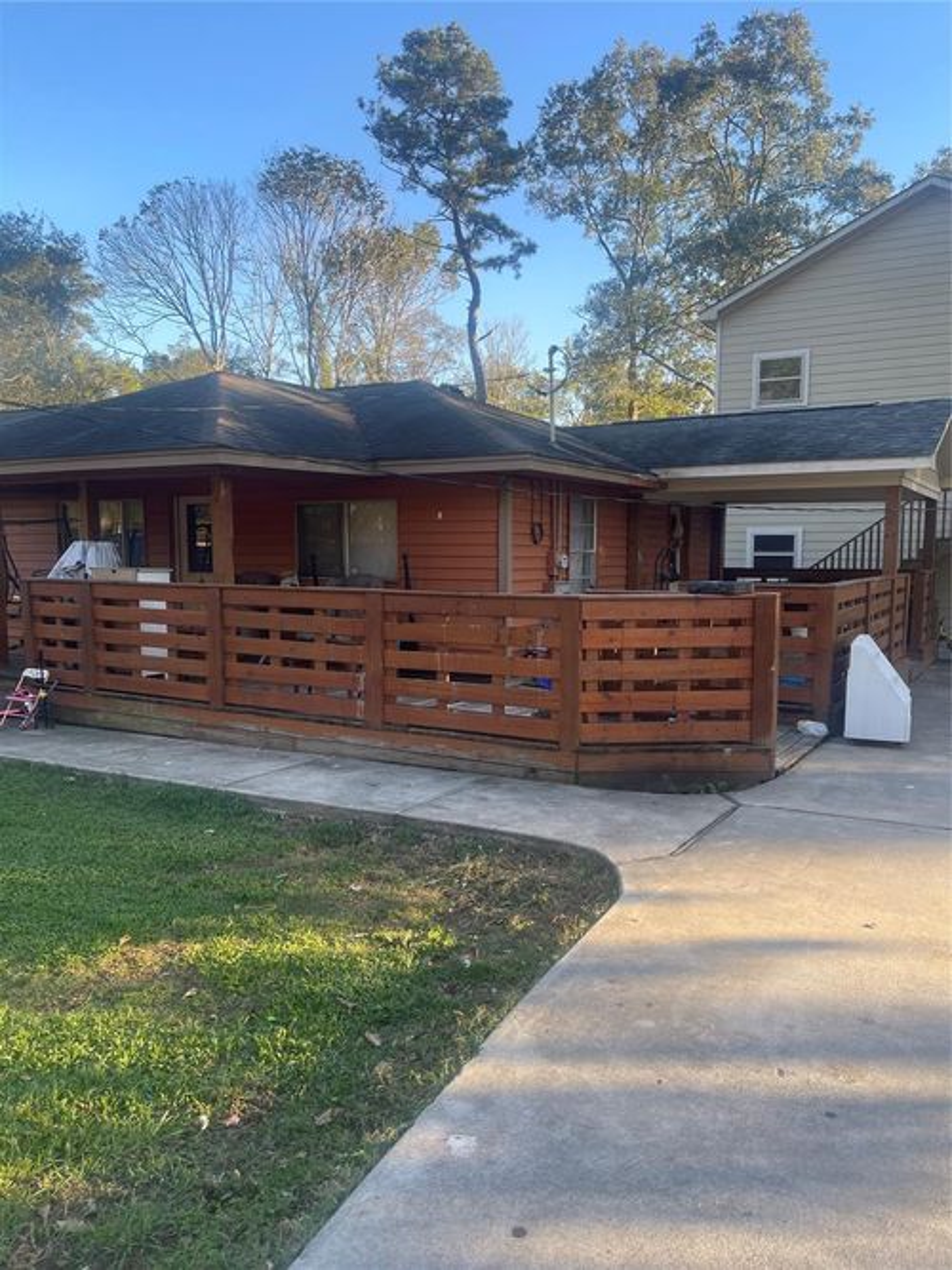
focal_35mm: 25
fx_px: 917
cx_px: 476
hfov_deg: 54.9
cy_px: 635
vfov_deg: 69.4
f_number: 1.6
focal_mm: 5.1
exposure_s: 1/421
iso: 32
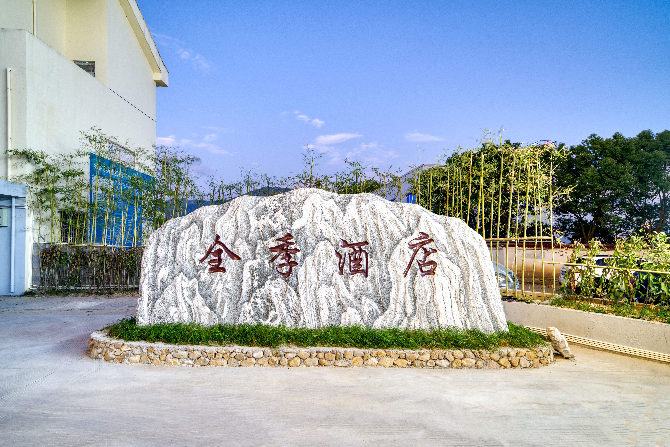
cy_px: 224
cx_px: 335
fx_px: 372
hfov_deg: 84.0
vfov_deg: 62.0
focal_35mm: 20
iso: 640
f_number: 9
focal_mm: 20
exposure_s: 1/30
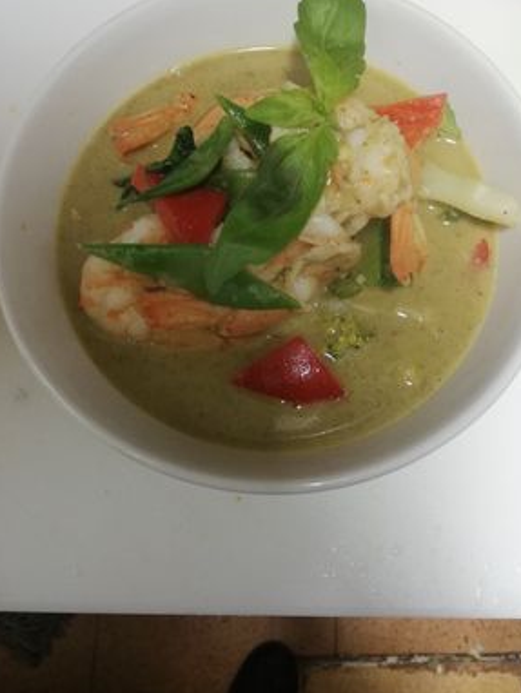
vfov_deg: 61.6
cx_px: 281
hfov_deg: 48.2
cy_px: 339
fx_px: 581
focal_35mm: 29
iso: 250
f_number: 2.2
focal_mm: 3.81
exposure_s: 1/33.3
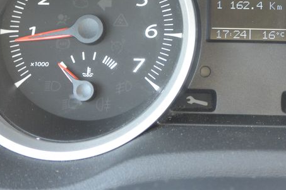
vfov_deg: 22.0
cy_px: 43
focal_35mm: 61
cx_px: 237
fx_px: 485
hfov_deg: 31.8
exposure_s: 1/60
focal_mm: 10
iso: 560
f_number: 3.5
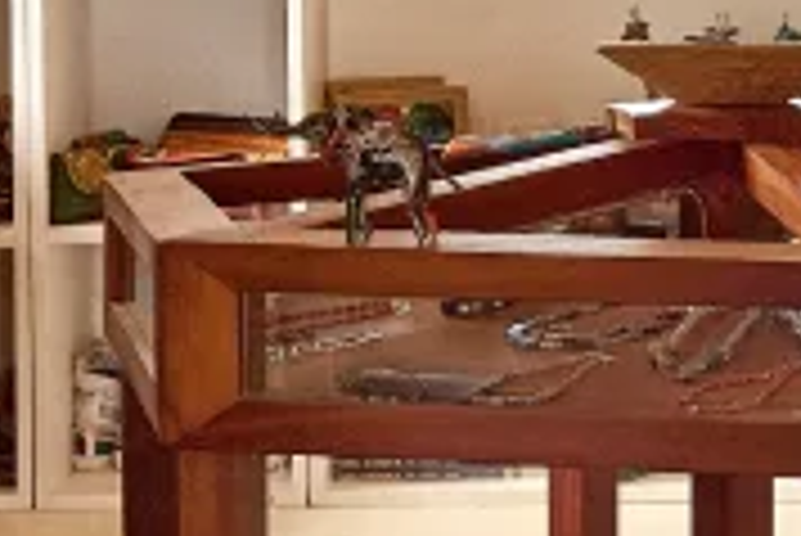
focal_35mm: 135
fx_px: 3006
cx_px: 810
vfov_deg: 10.1
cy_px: -54
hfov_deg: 14.9
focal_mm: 24
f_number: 11
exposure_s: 1/125
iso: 160
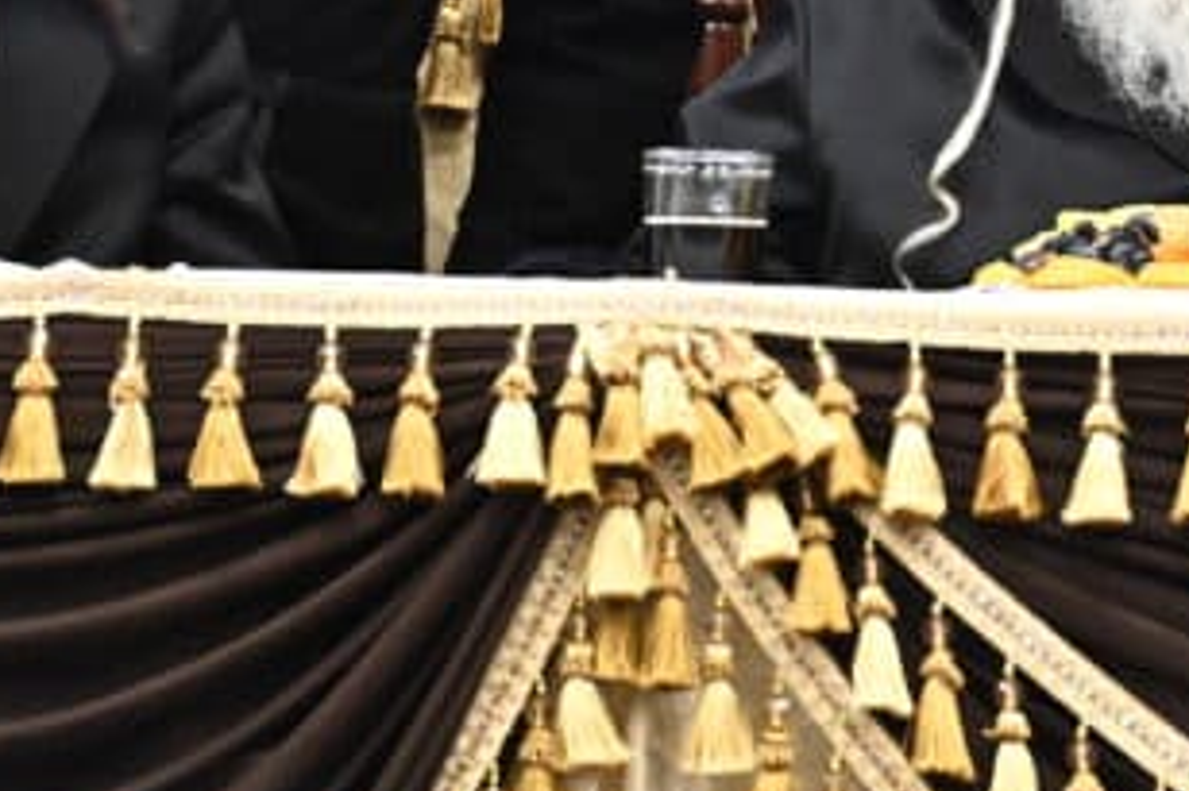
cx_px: 1432
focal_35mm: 666
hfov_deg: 3.1
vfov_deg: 2.1
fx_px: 21984
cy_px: -490
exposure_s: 1/125
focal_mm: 200
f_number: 8
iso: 2000
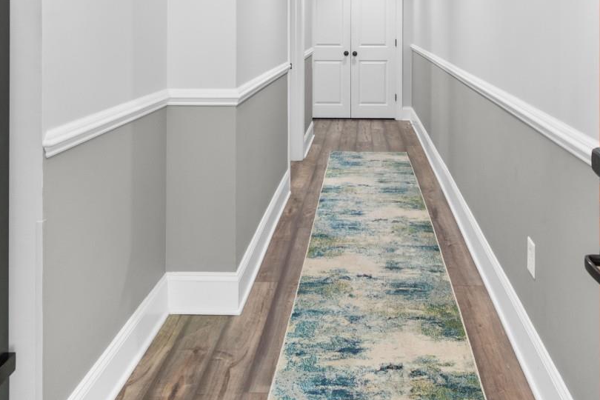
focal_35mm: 30
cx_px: 358
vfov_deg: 39.2
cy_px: 13
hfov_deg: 61.4
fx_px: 500
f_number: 4.5
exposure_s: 2
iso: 100
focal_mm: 10
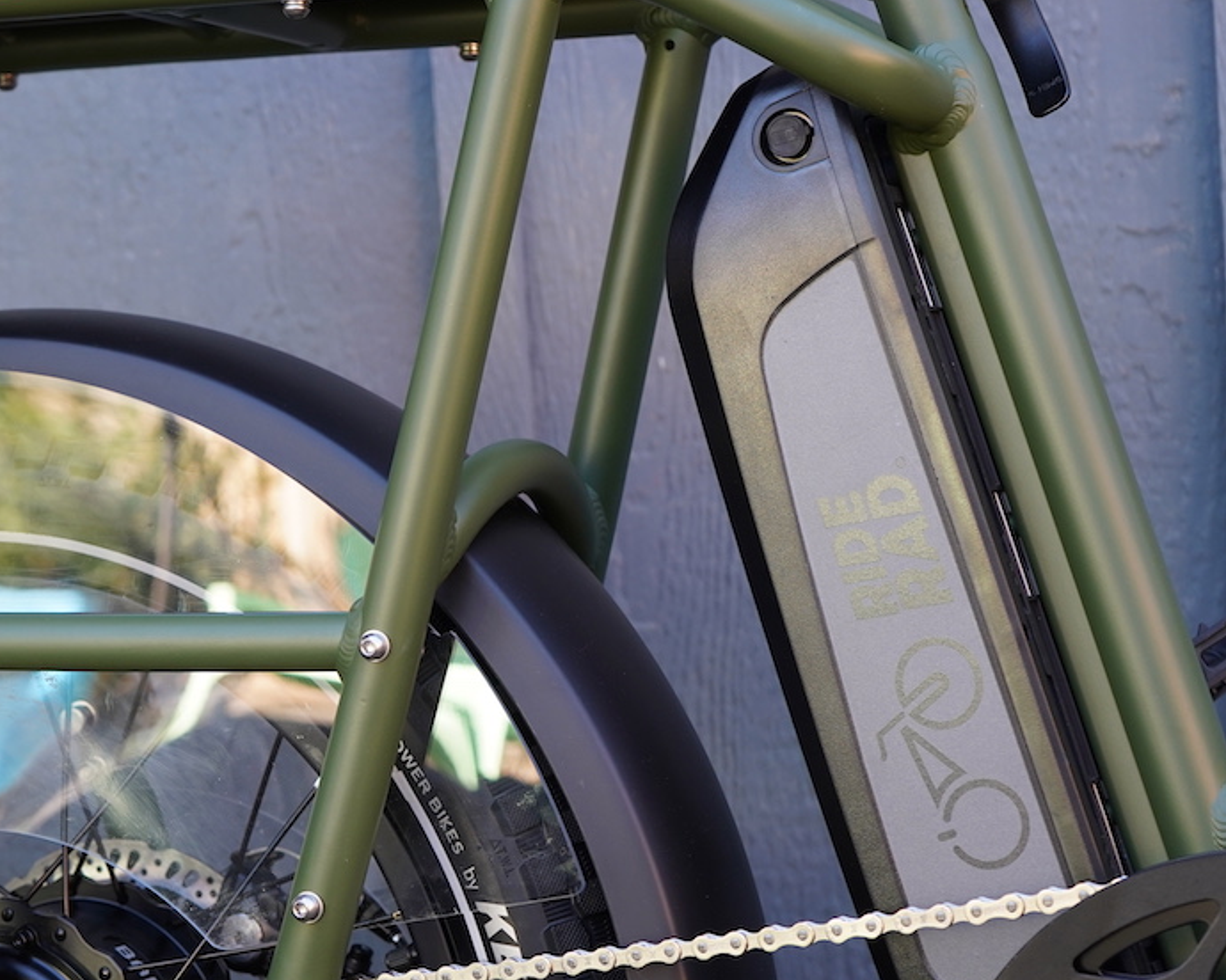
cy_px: 452
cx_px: 398
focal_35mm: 87
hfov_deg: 21.9
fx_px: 3157
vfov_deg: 17.7
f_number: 4.5
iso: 640
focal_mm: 50
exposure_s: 1/160
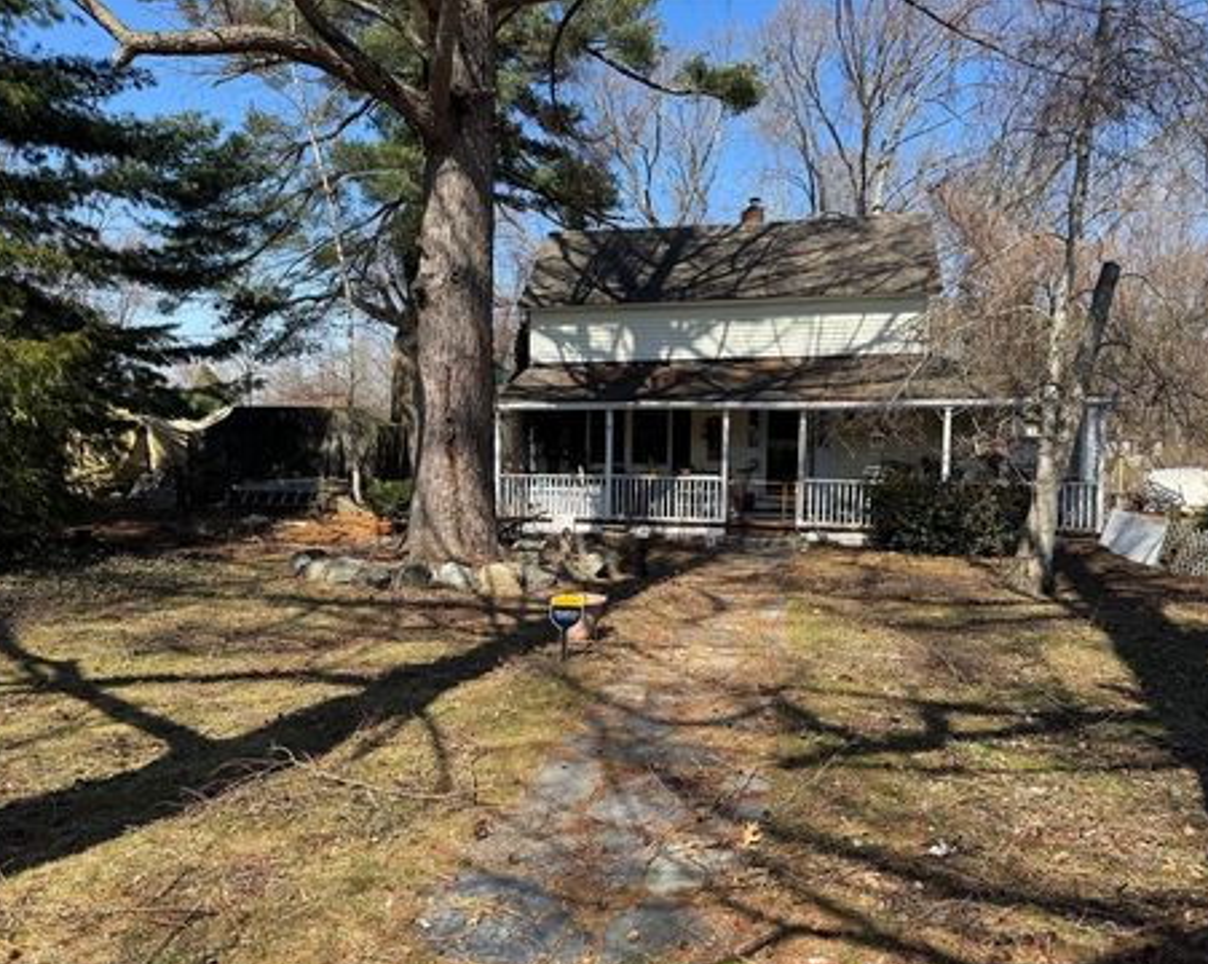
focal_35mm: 26
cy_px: 499
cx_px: 589
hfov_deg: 66.1
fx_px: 929
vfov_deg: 54.9
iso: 80
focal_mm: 6.76
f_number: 1.78
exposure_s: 1/2041
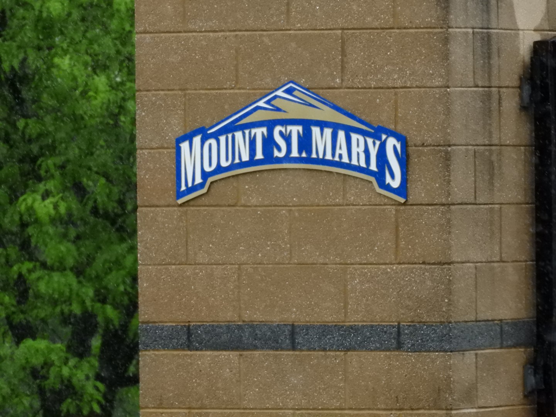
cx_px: 278
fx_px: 7228
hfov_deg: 4.4
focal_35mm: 450
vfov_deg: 3.3
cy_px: 208
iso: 1600
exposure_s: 1/1000
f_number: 5.6
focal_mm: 80.6
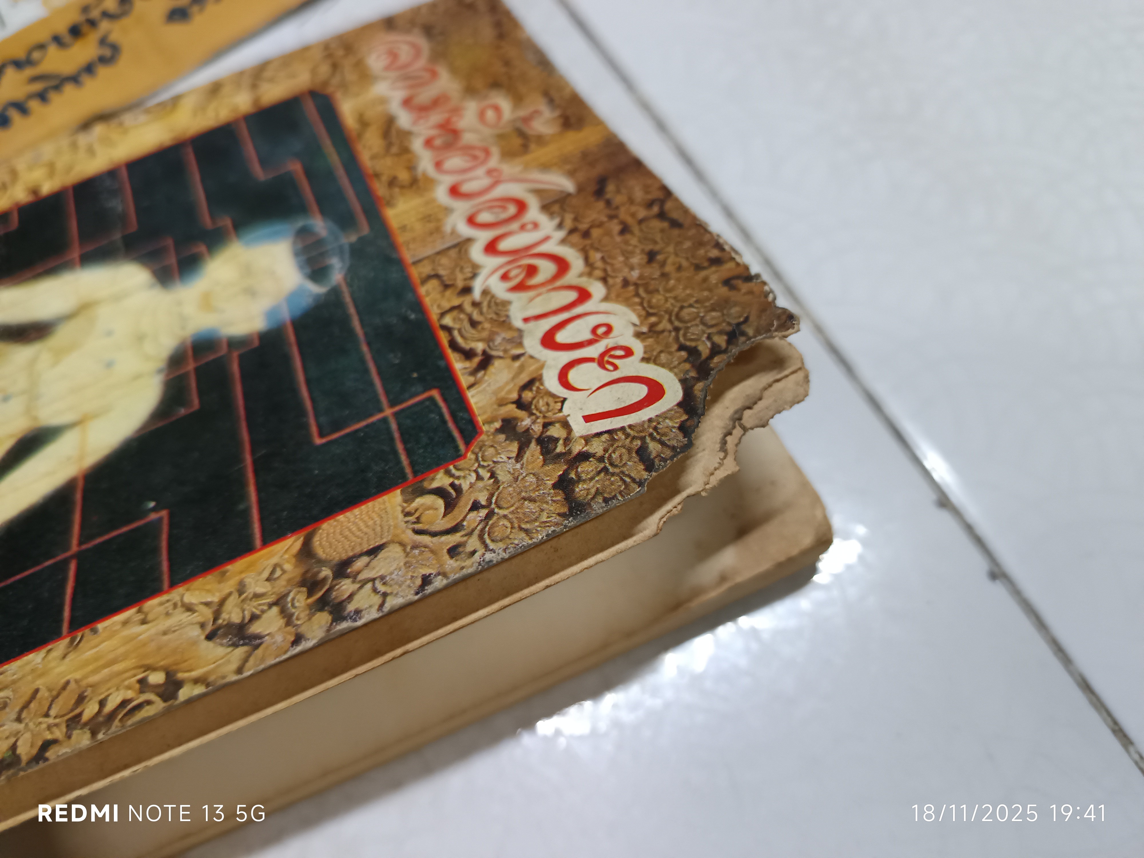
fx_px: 793
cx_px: 572
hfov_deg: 71.6
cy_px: 429
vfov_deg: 56.8
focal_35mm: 24
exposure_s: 1/25
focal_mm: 5.31
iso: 1023
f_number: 1.7
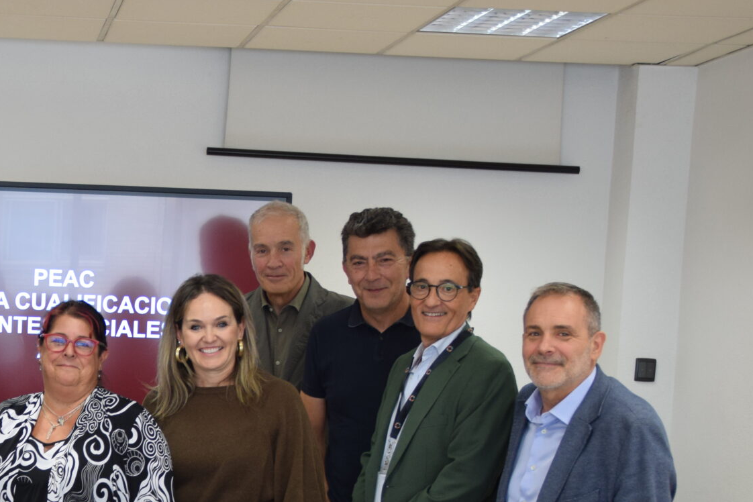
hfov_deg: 22.3
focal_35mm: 89
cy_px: 492
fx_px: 1861
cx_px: 56
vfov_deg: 15.1
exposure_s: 1/60
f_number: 4
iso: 500
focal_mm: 26
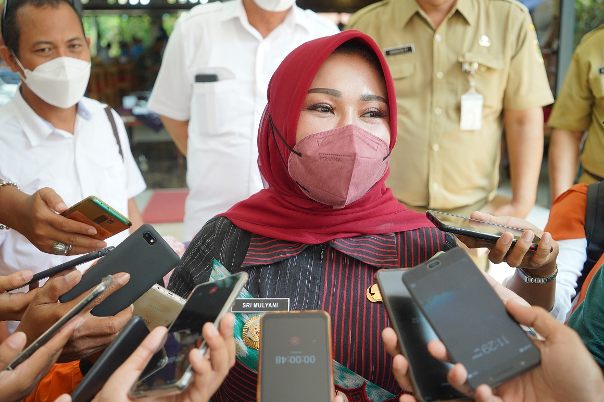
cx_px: 296
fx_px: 705
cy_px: 204
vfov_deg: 31.9
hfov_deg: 46.4
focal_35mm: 42
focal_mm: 41
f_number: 4
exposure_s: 1/160
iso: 1000
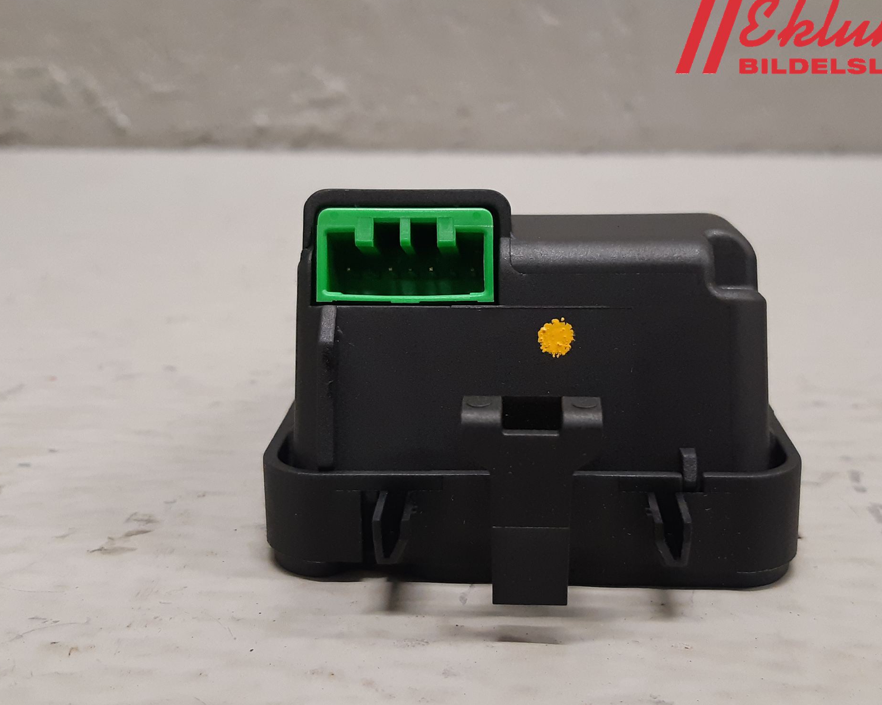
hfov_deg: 62.1
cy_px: 358
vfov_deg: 51.5
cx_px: 480
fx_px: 731
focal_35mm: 28
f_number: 1.7
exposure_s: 1/50
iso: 160
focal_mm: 3.93
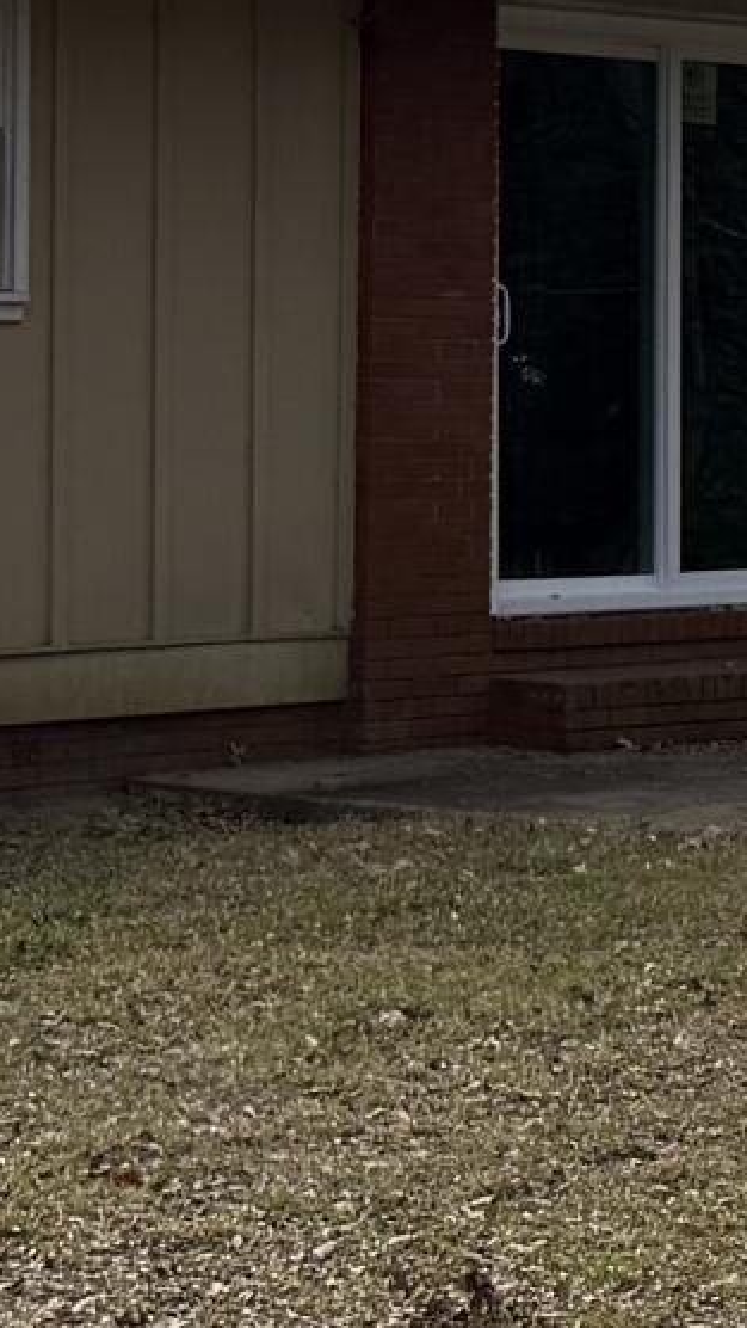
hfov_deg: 8.4
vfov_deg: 15.2
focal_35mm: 141
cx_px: 1205
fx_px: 4962
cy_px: 346
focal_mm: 6.76
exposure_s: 1/4975
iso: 100
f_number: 1.78
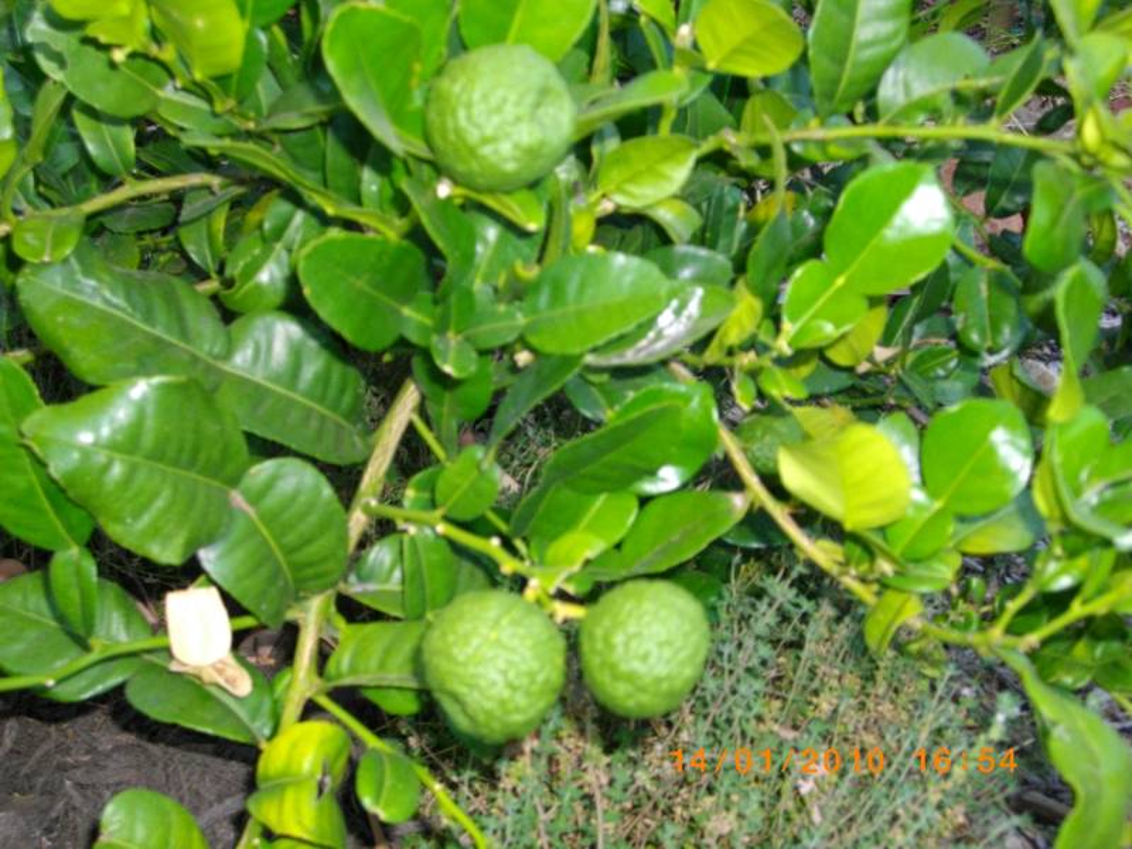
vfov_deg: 29.1
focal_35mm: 50
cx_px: 566
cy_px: 424
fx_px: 1635
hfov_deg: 38.2
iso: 200
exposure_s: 1/60
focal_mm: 8.8
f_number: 3.6
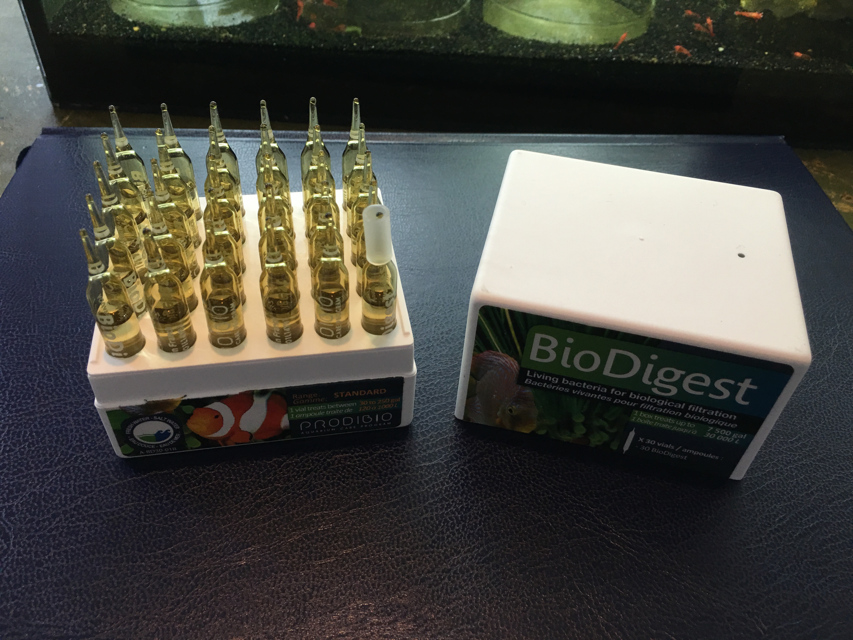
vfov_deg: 48.2
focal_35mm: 29
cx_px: 426
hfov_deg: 61.7
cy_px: 320
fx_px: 715
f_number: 2.2
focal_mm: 4.15
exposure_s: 1/33
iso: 40
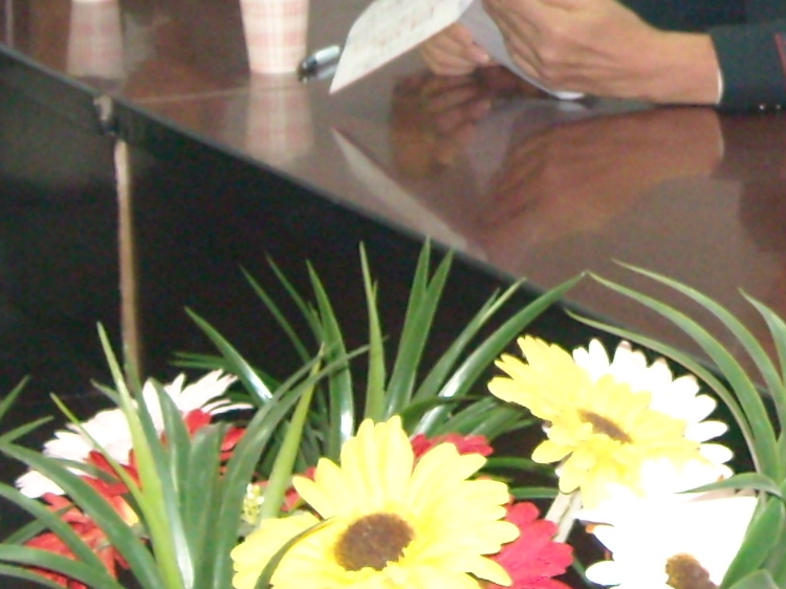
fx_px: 2747
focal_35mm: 121
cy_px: -107
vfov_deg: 12.0
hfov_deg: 15.7
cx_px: 943
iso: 400
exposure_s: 1/30
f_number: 2.8
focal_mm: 5.7
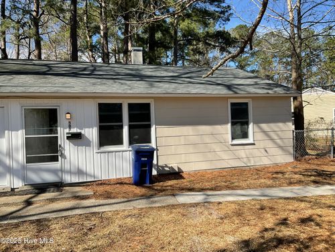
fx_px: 281
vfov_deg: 48.2
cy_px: 126
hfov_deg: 61.7
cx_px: 168
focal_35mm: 29
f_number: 1.8
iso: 16
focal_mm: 3
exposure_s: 1/1451
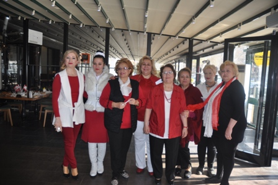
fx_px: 208
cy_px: 92
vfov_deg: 47.9
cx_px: 139
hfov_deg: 67.4
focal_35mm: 27
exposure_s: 1/200
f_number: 3.5
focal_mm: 18
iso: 280
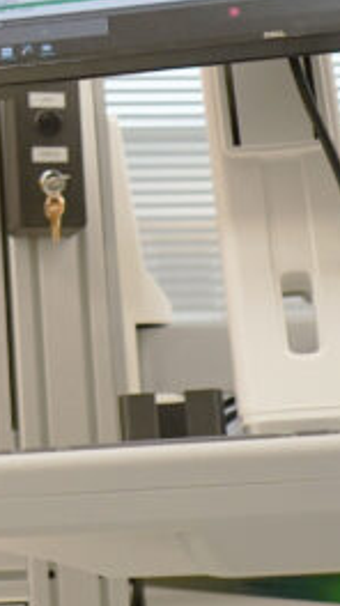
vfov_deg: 17.5
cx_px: -195
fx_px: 1896
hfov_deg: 9.9
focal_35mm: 118
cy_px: -68
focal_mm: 29
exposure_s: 1/160
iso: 1600
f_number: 4
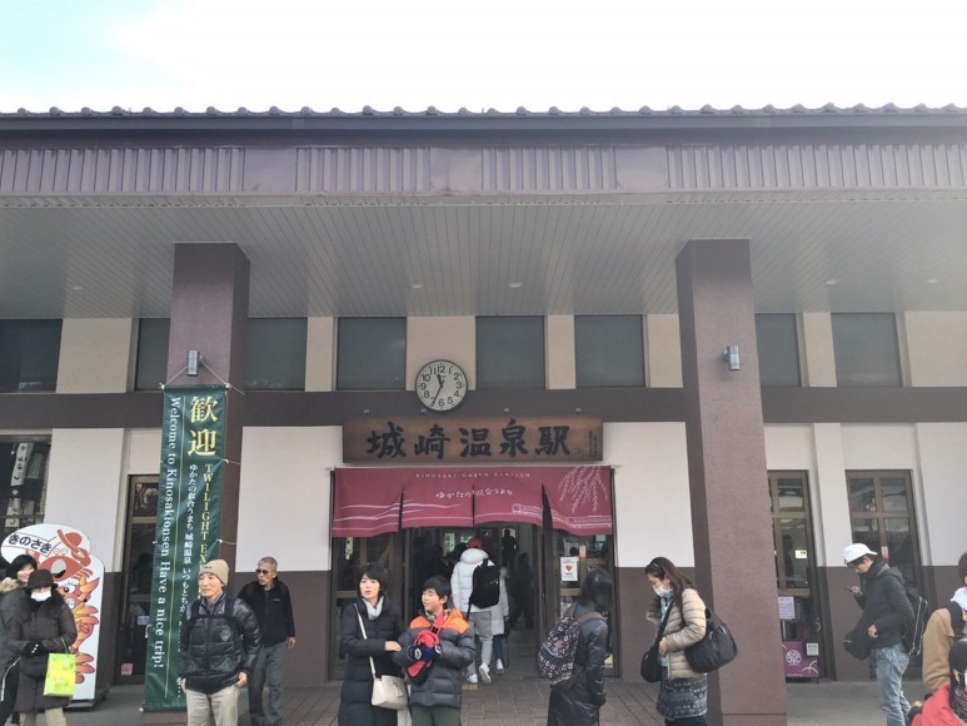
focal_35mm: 30
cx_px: 472
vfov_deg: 46.8
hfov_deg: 59.9
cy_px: 374
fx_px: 838
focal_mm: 4.15
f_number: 2.2
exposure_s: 1/336
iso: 25
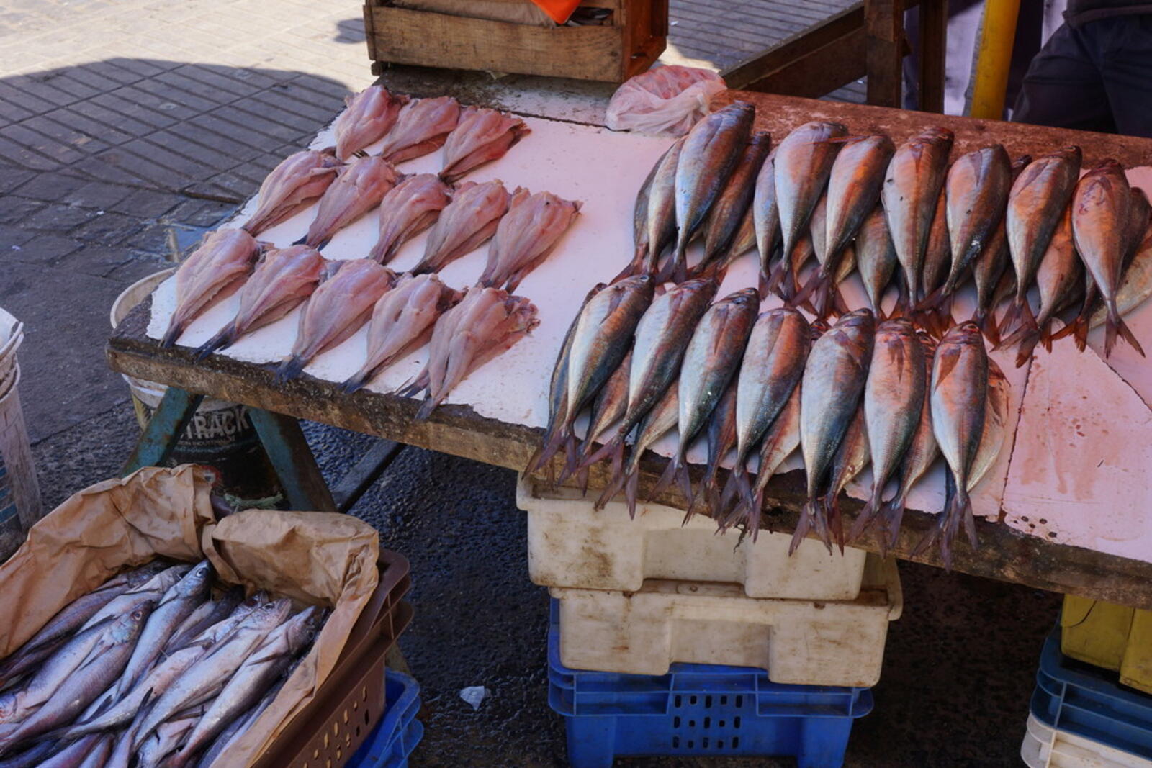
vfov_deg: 33.4
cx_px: 576
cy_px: 384
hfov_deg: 48.5
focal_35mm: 40
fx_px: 1280
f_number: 8
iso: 200
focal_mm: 27
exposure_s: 1/125
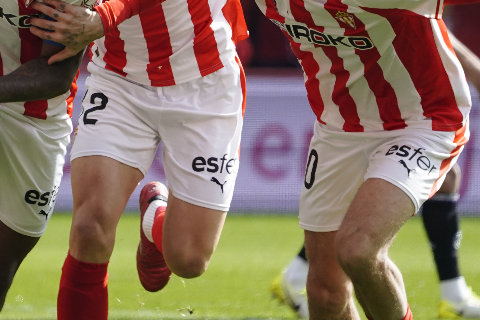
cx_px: 141
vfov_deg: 2.1
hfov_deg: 3.2
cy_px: 97
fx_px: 8693
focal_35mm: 652
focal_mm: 330
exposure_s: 1/2000
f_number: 5.6
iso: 1250
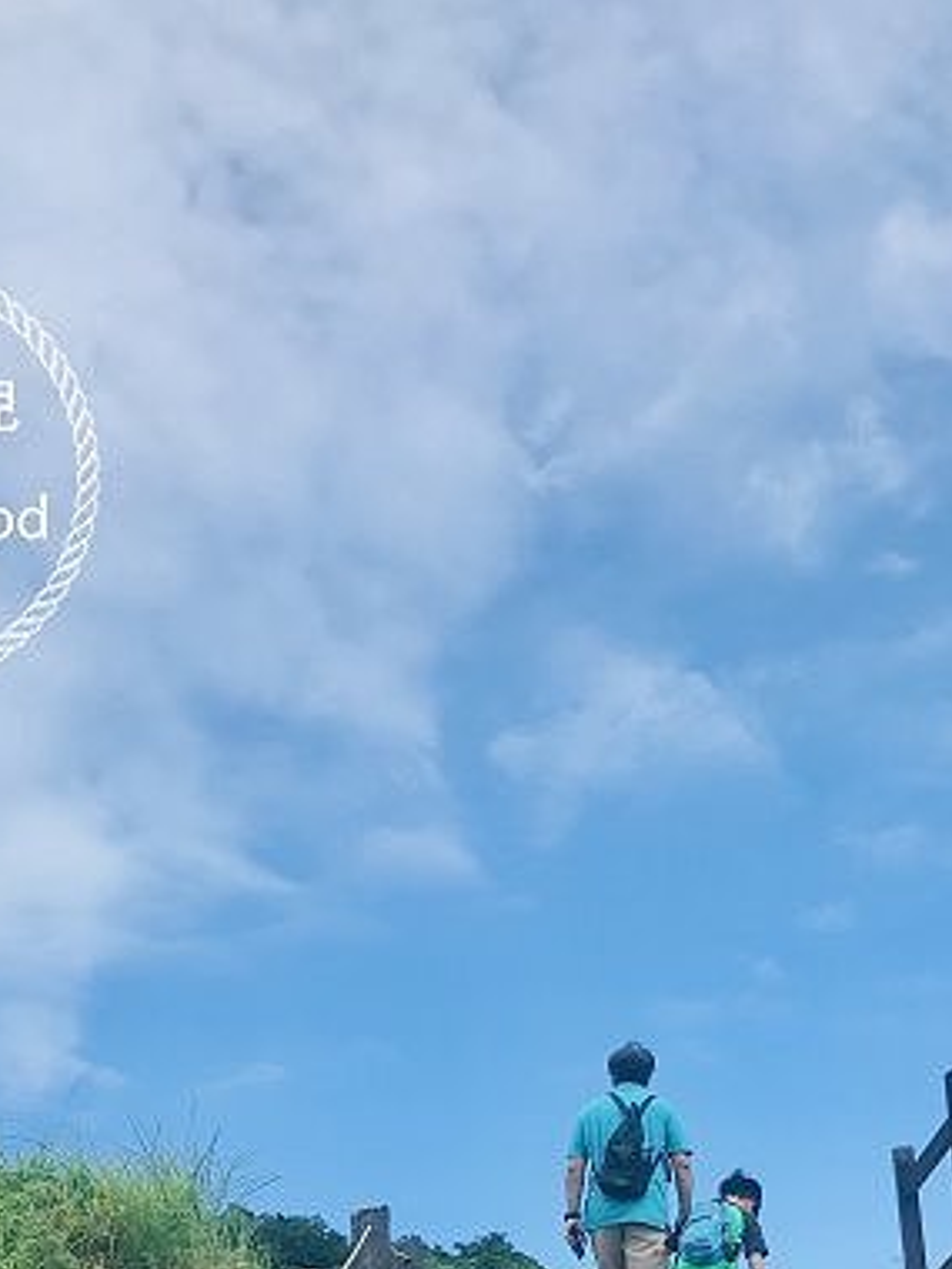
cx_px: 484
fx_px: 2163
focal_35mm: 59
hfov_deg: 24.8
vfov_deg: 30.7
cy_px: 1222
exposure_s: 1/2740
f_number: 1.8
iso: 20
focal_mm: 3.99
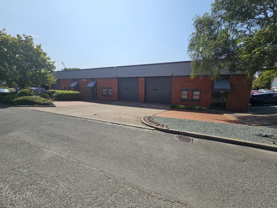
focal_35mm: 13
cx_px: 138
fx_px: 104
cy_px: 104
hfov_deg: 106.2
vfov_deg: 89.9
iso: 50
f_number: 2.2
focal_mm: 2.2
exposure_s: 1/3001
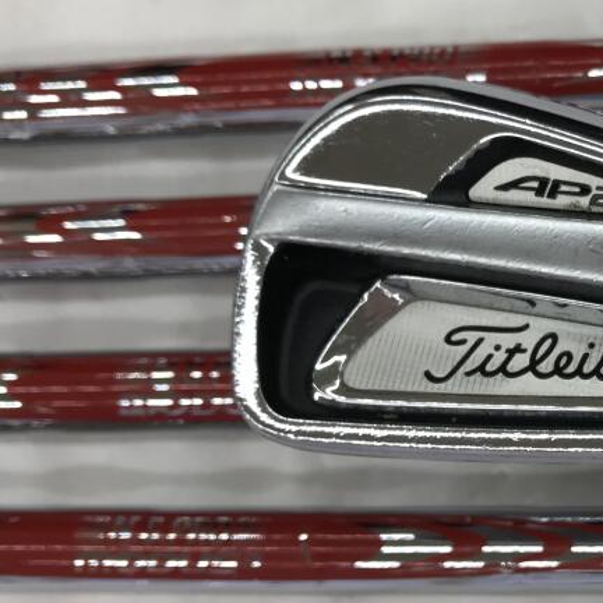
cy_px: 346
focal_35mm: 55
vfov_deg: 31.0
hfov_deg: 29.1
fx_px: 1084
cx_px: 603
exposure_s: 1/120
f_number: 1.8
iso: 40
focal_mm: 3.99
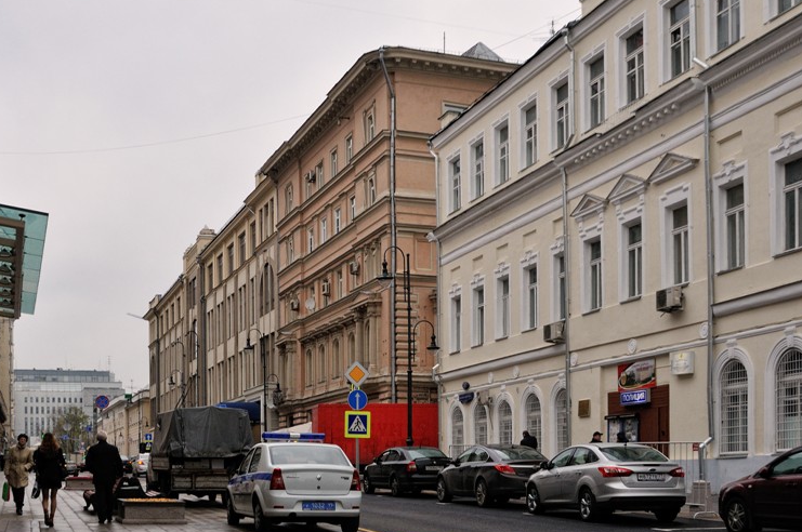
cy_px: 315
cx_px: 317
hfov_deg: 38.8
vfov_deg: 26.4
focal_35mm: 51
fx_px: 1135
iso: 400
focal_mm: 28
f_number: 7.1
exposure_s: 1/200
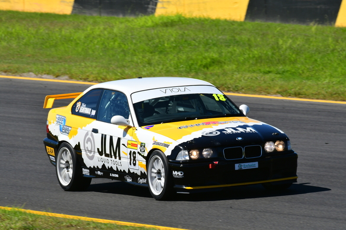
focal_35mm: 750
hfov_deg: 2.8
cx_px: 173
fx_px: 7206
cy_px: 115
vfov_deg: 1.8
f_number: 13
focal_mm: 500
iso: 500
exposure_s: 1/640
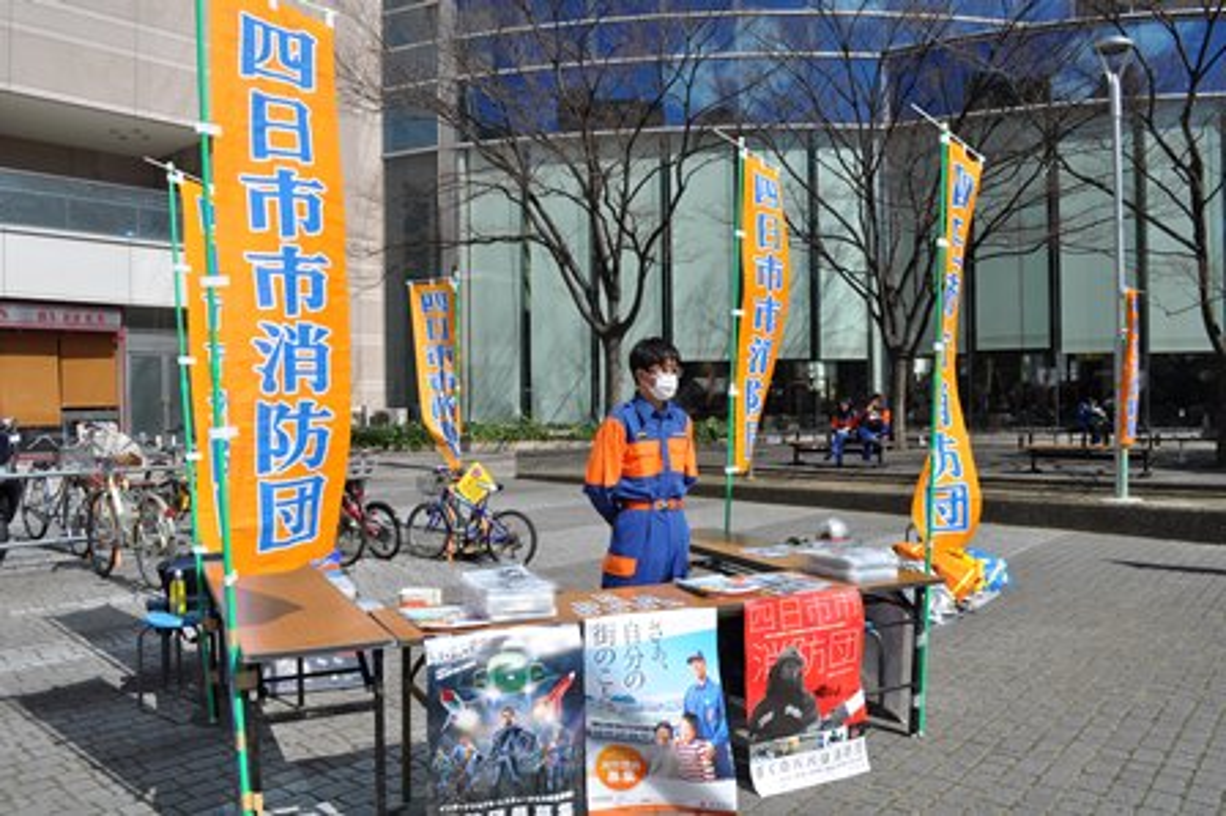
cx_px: 613
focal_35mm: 27
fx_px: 919
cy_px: 408
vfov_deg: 47.9
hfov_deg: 67.4
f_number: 11
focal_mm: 18
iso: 200
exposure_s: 1/500
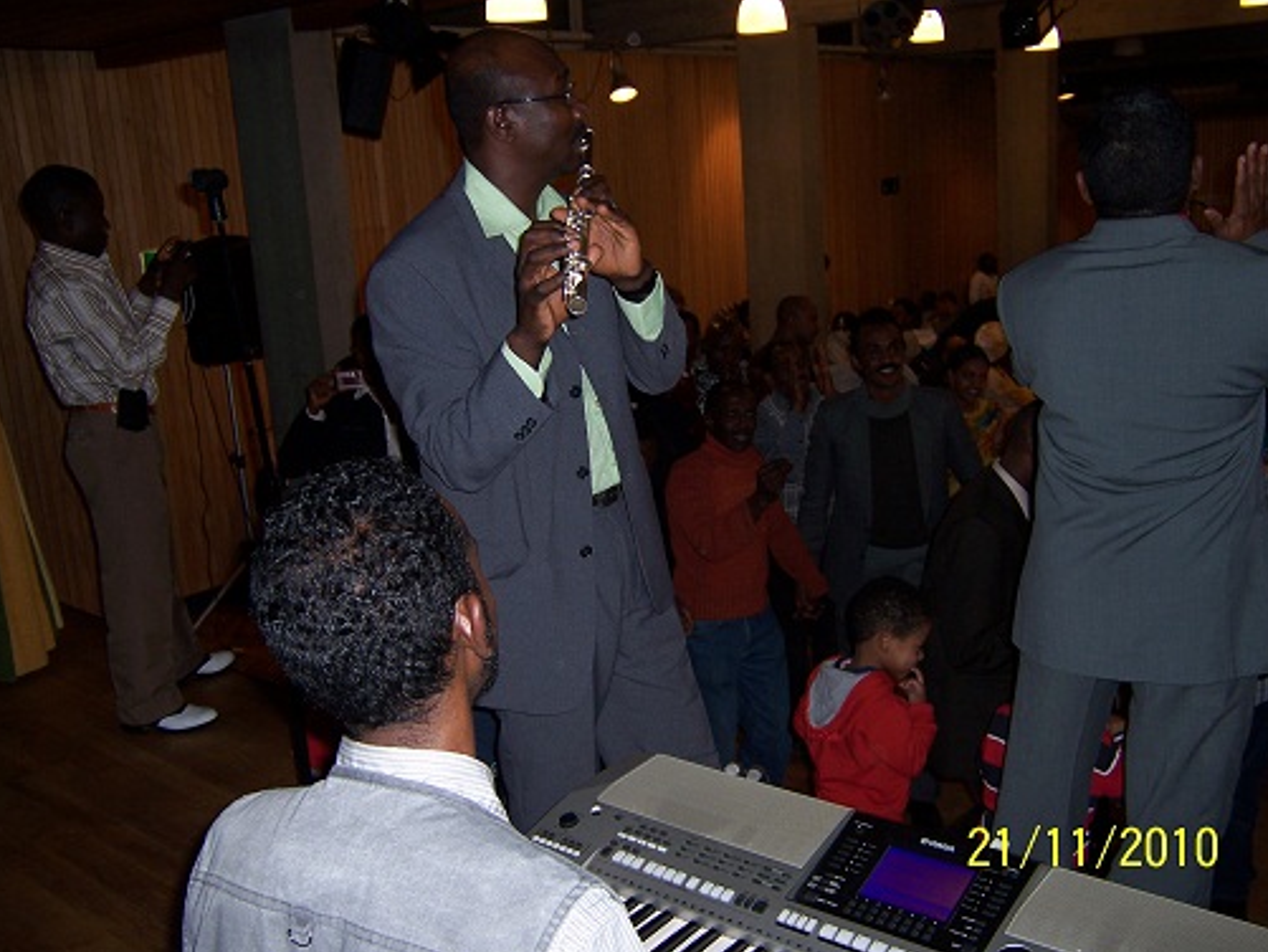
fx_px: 1246
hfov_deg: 53.9
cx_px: 638
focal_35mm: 34
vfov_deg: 41.8
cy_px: 487
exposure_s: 1/60
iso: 80
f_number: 2.8
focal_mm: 5.5
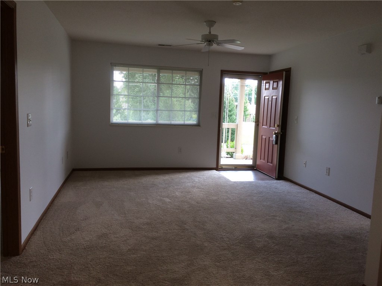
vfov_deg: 48.2
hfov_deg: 61.7
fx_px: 320
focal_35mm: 29
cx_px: 191
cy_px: 143
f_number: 2.2
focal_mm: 4.15
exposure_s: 1/60
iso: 50
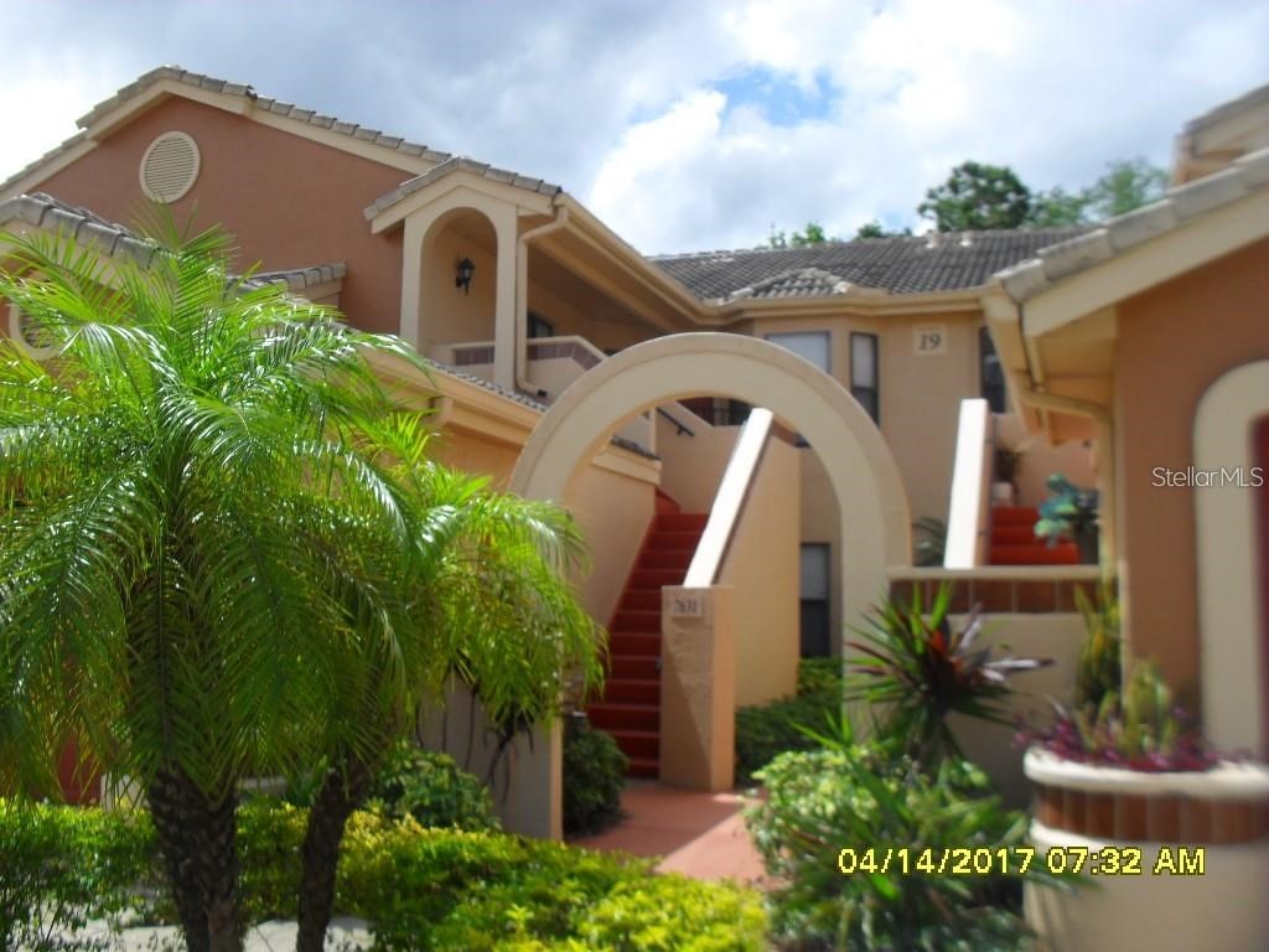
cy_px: 476
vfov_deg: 40.7
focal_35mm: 35
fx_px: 1283
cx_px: 634
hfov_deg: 52.6
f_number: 8.4
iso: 100
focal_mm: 6.3
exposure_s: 1/180
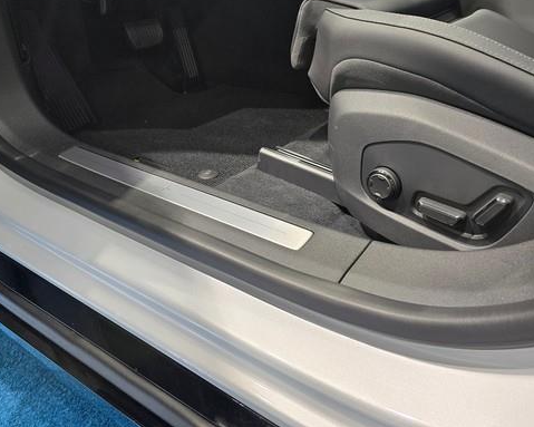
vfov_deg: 48.1
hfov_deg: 58.8
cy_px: 162
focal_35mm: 30
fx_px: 474
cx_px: 270
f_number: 1.7
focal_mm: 6.3
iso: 250
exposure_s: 1/100
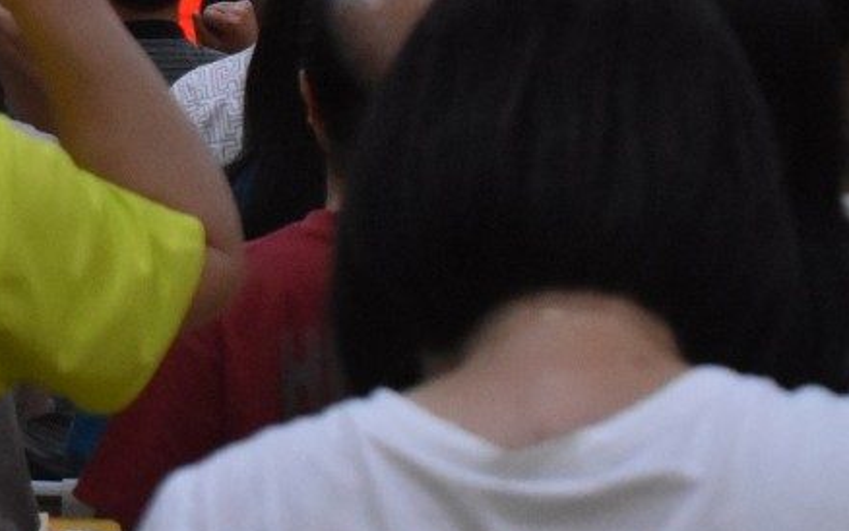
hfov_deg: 7.8
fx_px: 6203
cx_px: 324
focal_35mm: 268
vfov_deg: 4.9
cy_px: -364
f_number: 5.3
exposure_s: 1/100
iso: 3200
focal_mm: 48
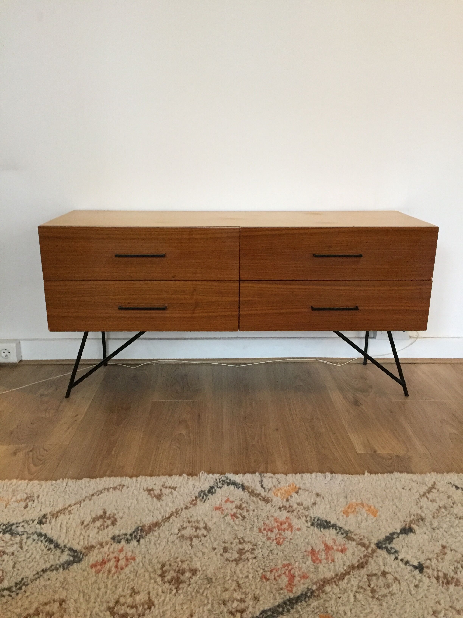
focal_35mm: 29
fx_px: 517
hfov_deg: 48.2
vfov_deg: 61.7
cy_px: 309
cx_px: 232
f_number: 2.2
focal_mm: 4.15
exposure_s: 1/25
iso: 320
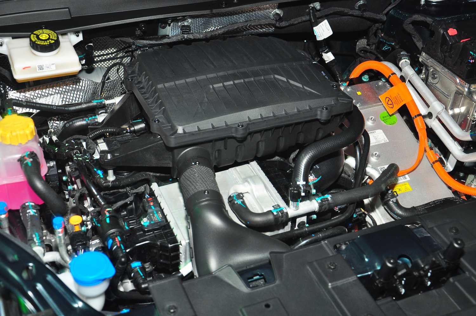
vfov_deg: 28.0
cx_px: 238
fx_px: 634
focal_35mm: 48
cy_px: 158
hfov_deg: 41.2
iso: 500
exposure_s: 1/25
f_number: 4.2
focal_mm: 32
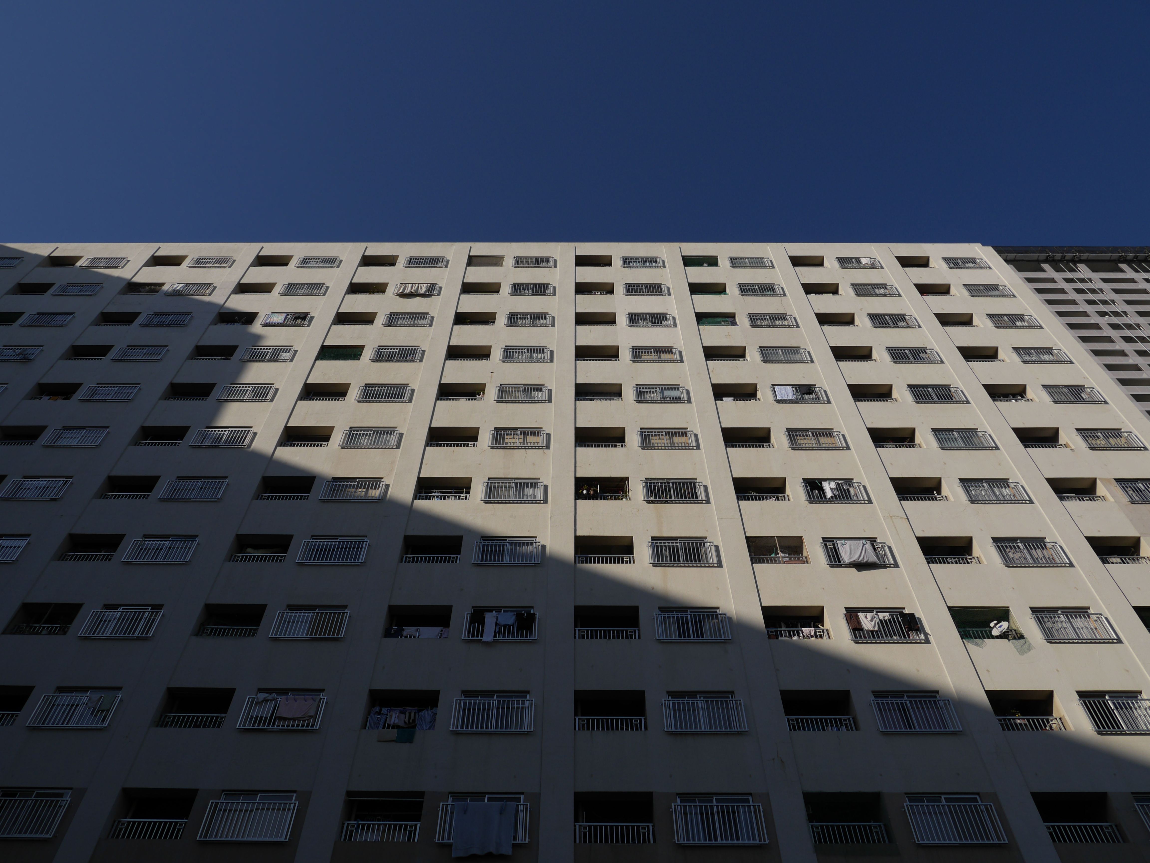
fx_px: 797
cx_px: 575
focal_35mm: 24
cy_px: 432
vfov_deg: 56.8
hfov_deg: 71.6
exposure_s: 1/1000
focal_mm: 12
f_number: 6.3
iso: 125
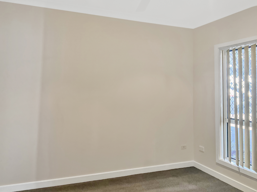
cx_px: 128
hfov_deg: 61.7
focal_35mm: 29
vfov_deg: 48.2
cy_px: 96
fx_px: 215
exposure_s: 1/50
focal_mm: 3
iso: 200
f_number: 1.8
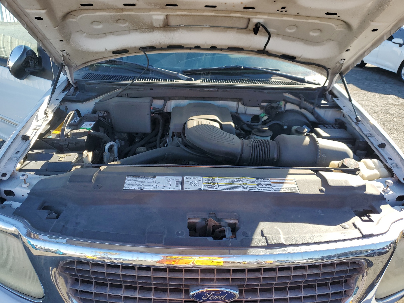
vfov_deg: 53.1
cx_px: 202
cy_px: 152
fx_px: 303
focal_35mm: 26
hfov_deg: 67.3
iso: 50
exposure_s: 1/833
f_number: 1.5
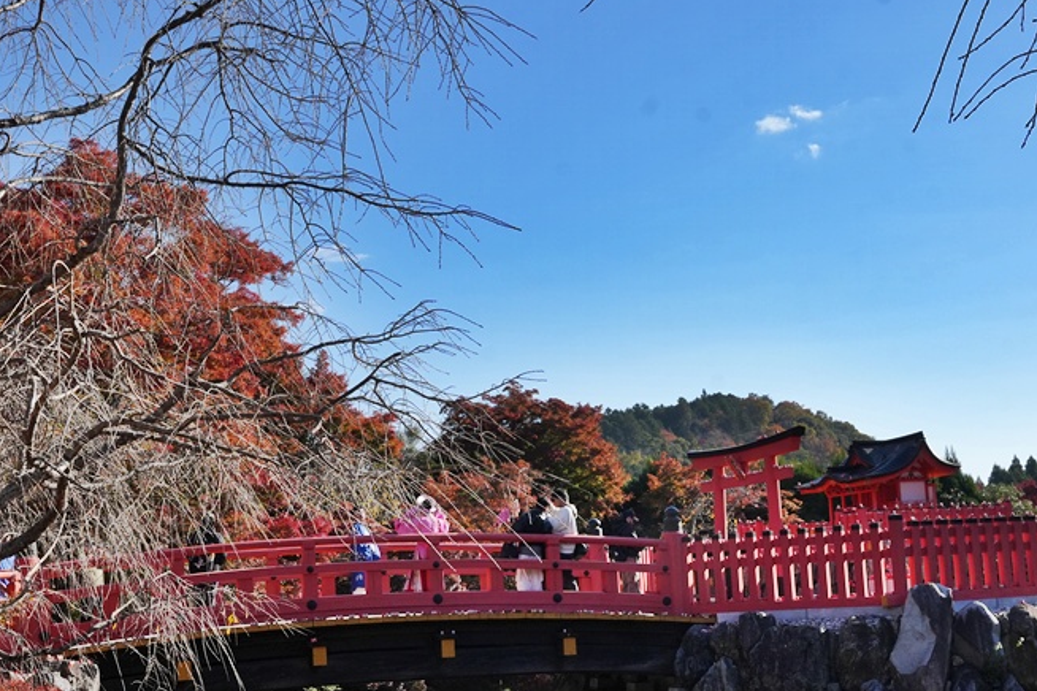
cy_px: 397
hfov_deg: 41.0
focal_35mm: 48
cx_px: 480
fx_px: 1385
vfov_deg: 28.0
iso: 1000
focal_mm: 30.7
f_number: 8
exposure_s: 1/2000
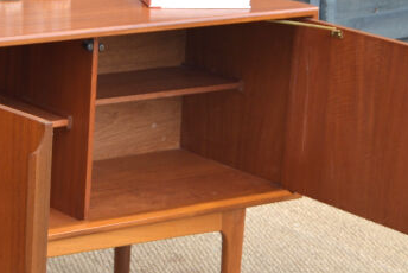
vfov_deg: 9.2
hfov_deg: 13.4
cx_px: -59
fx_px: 1690
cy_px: 165
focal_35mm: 149
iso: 125
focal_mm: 38
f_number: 4.8
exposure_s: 1/125
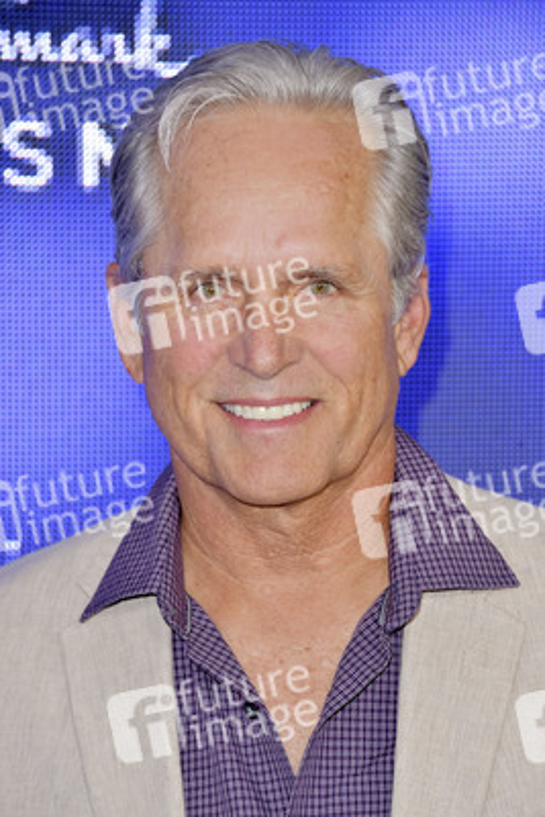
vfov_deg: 9.8
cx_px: 272
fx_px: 4764
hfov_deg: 6.5
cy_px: 408
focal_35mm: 210
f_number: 7.1
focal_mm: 210
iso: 320
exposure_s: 1/250
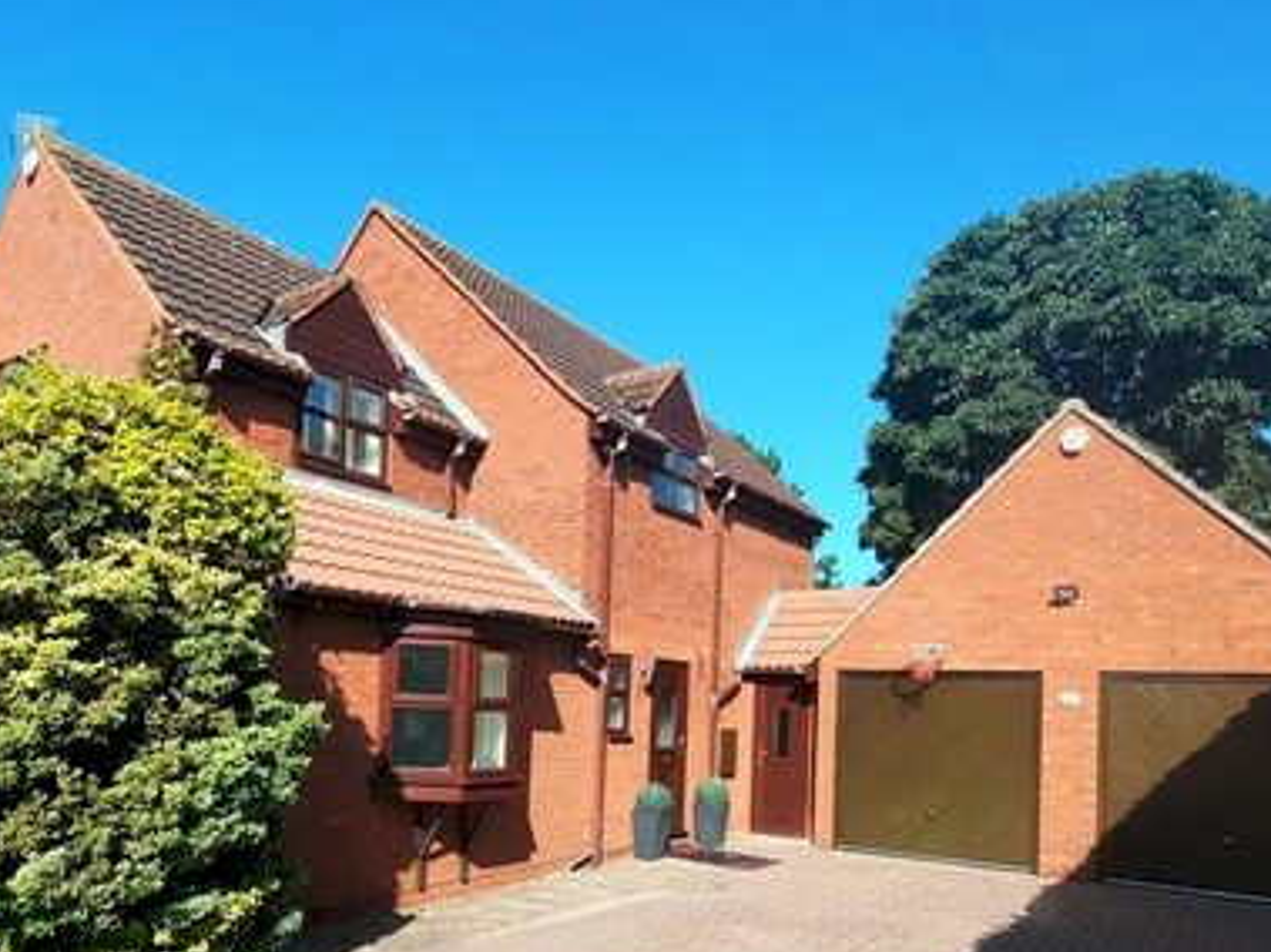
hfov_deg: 71.2
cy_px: 665
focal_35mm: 24
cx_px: 547
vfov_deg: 55.1
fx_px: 881
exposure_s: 1/673
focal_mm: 1.74
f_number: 2.2
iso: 40
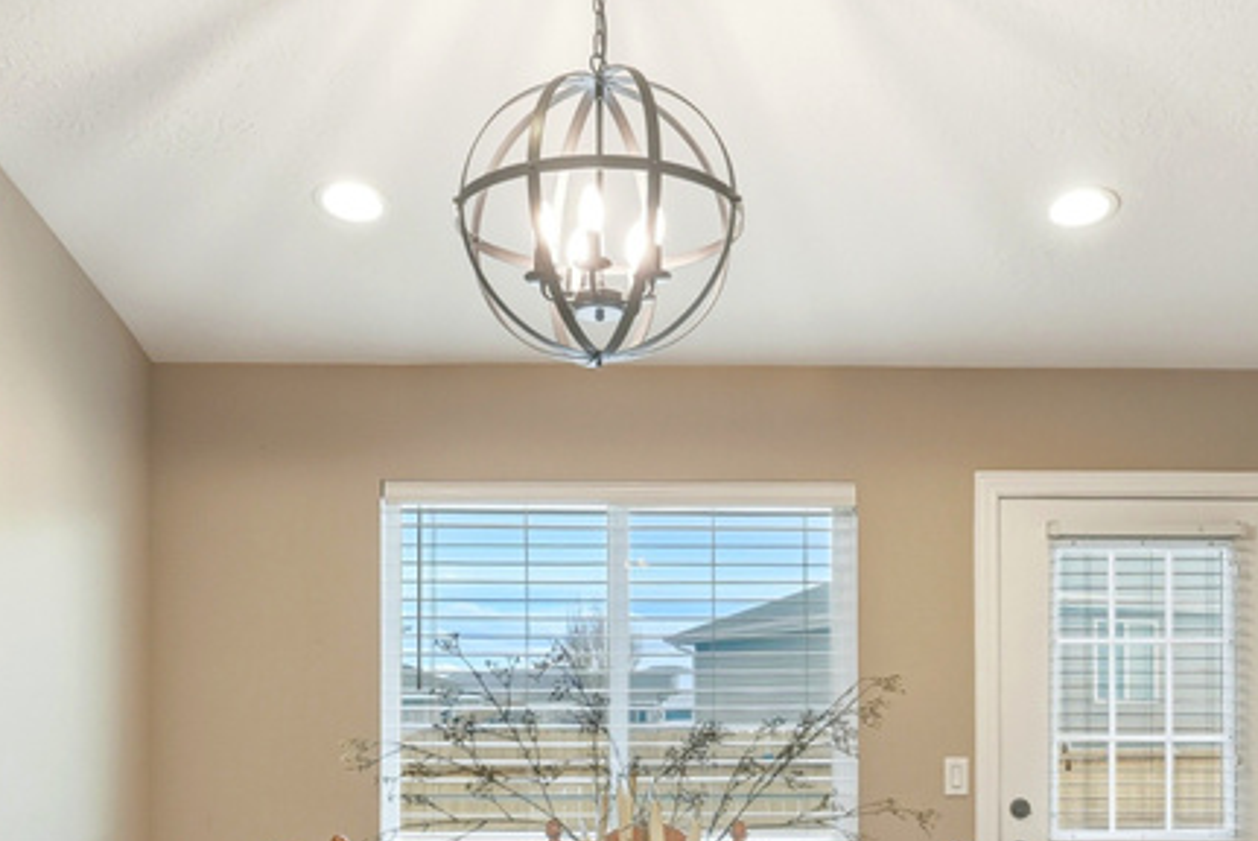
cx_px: 680
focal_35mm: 38
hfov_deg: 50.6
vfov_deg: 33.5
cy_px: 734
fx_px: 1329
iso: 640
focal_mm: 16
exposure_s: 1/1000
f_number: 6.3
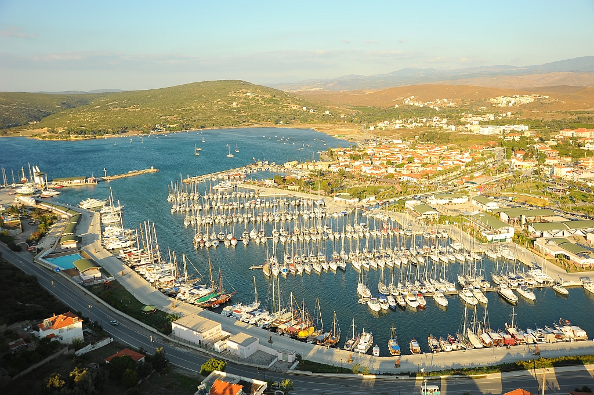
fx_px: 495
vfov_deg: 43.5
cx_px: 297
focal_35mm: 30
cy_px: 198
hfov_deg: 62.0
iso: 200
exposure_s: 1/400
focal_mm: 30
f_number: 5.6
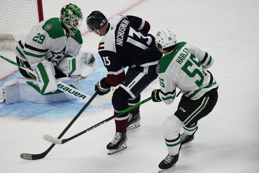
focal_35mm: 600
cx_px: 130
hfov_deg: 3.4
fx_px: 4316
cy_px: 86
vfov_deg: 2.3
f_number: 4
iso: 2500
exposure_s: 1/2500
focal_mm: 600
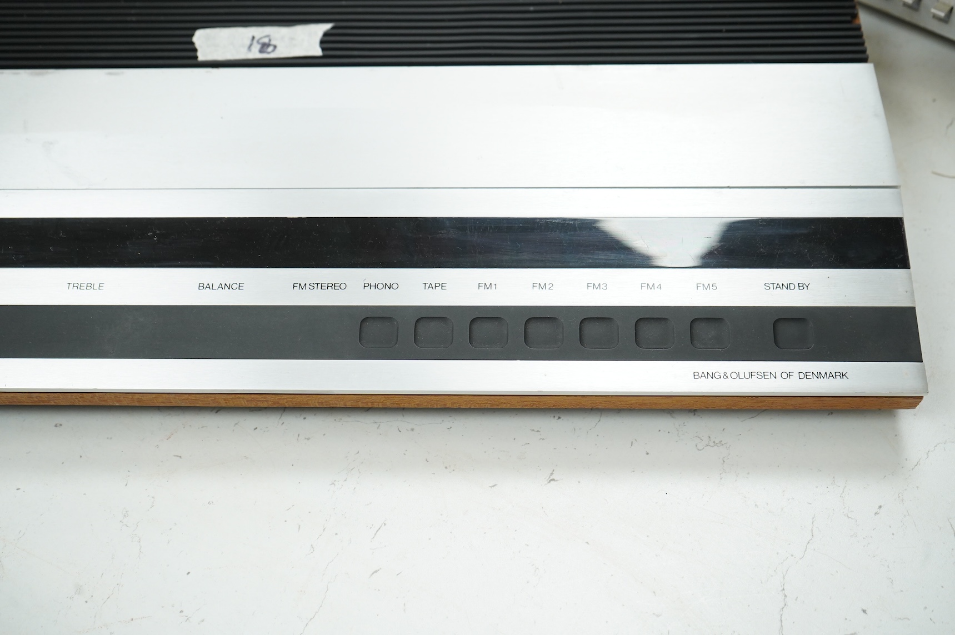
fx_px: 1219
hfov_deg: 42.8
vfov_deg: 29.2
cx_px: 478
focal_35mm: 46
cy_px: 318
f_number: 5.6
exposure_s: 1/160
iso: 2500
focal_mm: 46
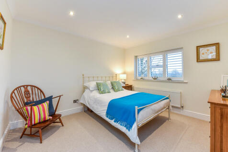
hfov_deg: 104.3
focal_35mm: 14
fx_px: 89
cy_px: 76
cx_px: 114
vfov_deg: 81.2
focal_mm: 14
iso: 640
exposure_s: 1/13
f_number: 9
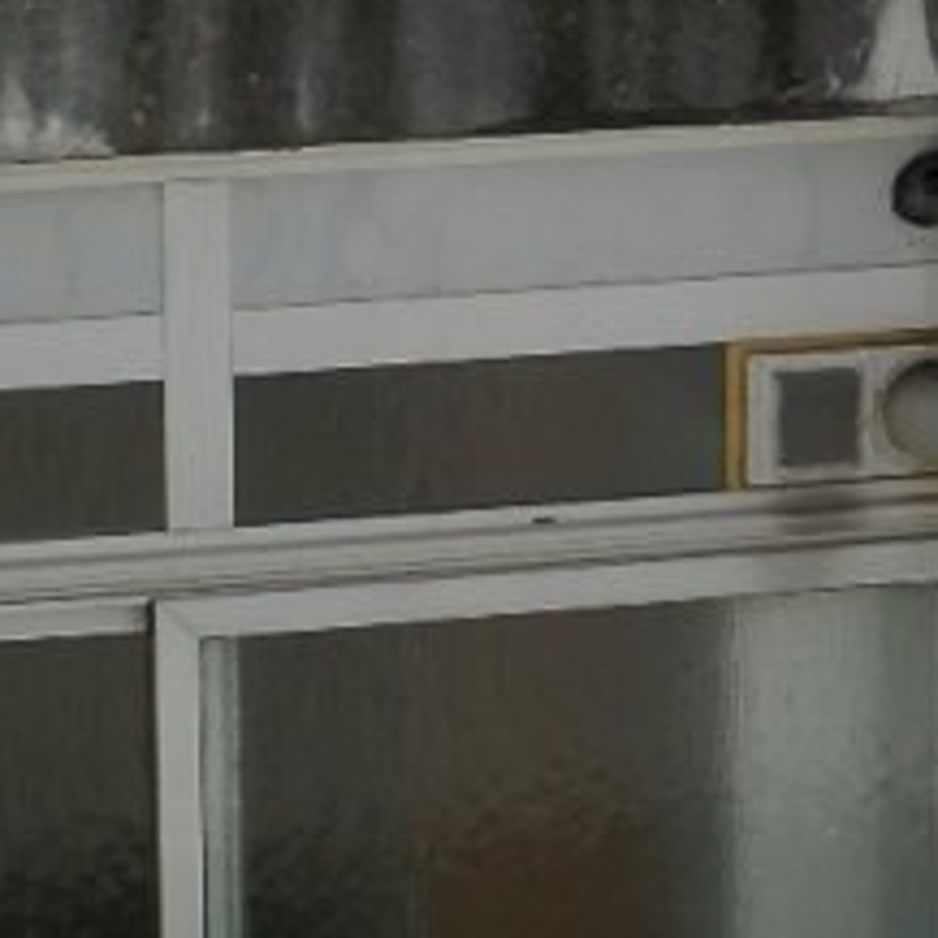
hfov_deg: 8.4
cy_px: -508
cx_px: 415
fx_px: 6407
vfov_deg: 8.2
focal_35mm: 209
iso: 80
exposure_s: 1/800
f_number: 4.5
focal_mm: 10.1
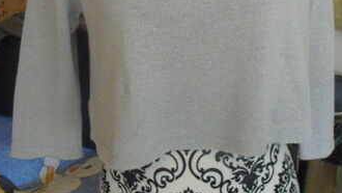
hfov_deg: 36.6
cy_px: 16
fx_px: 517
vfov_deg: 20.6
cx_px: 187
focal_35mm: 57
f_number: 3.1
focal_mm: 6.3
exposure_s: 1/50
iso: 800
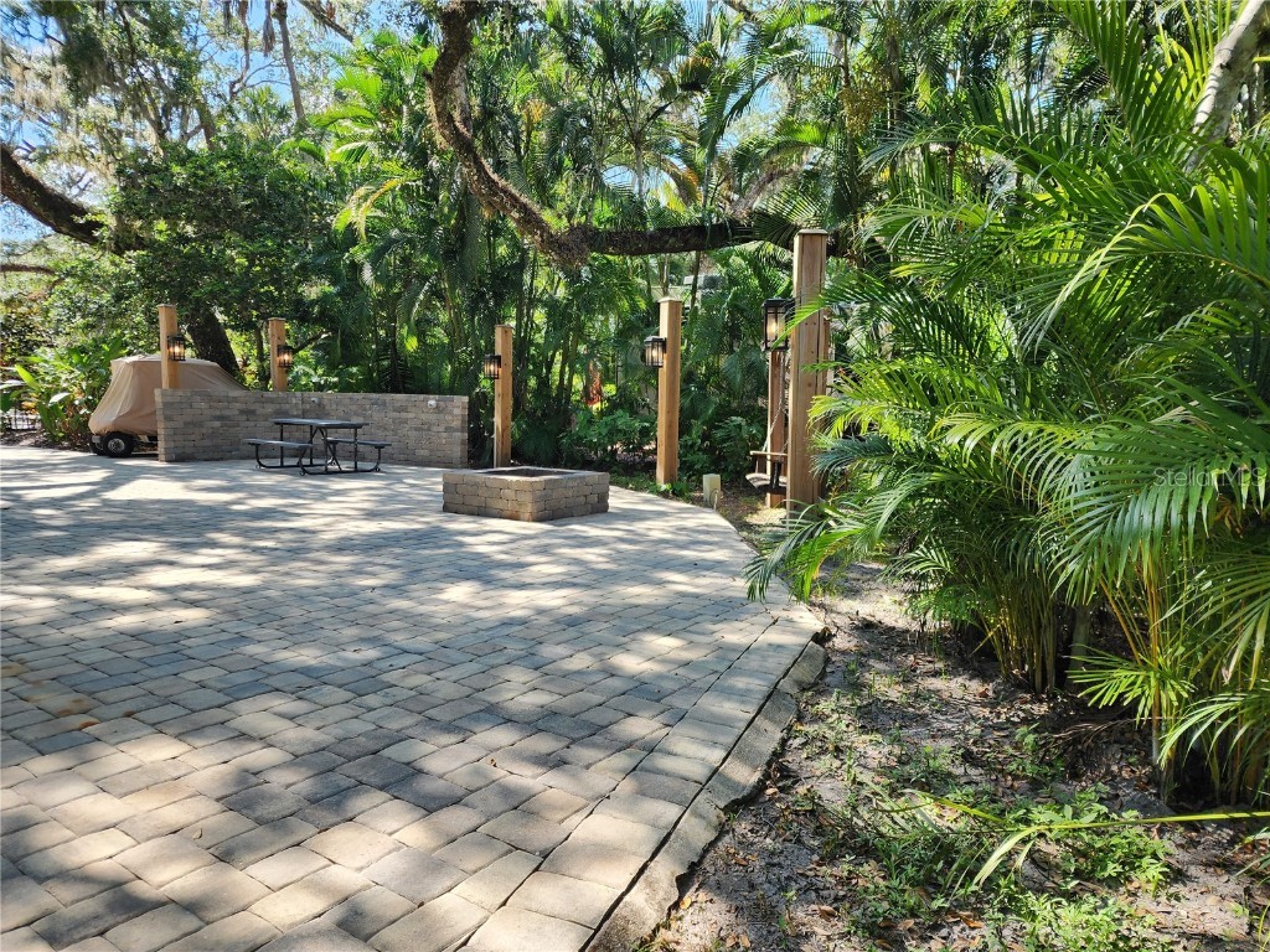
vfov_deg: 58.9
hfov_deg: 73.9
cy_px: 476
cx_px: 635
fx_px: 844
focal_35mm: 23
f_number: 1.8
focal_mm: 6.4
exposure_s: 1/180
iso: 20
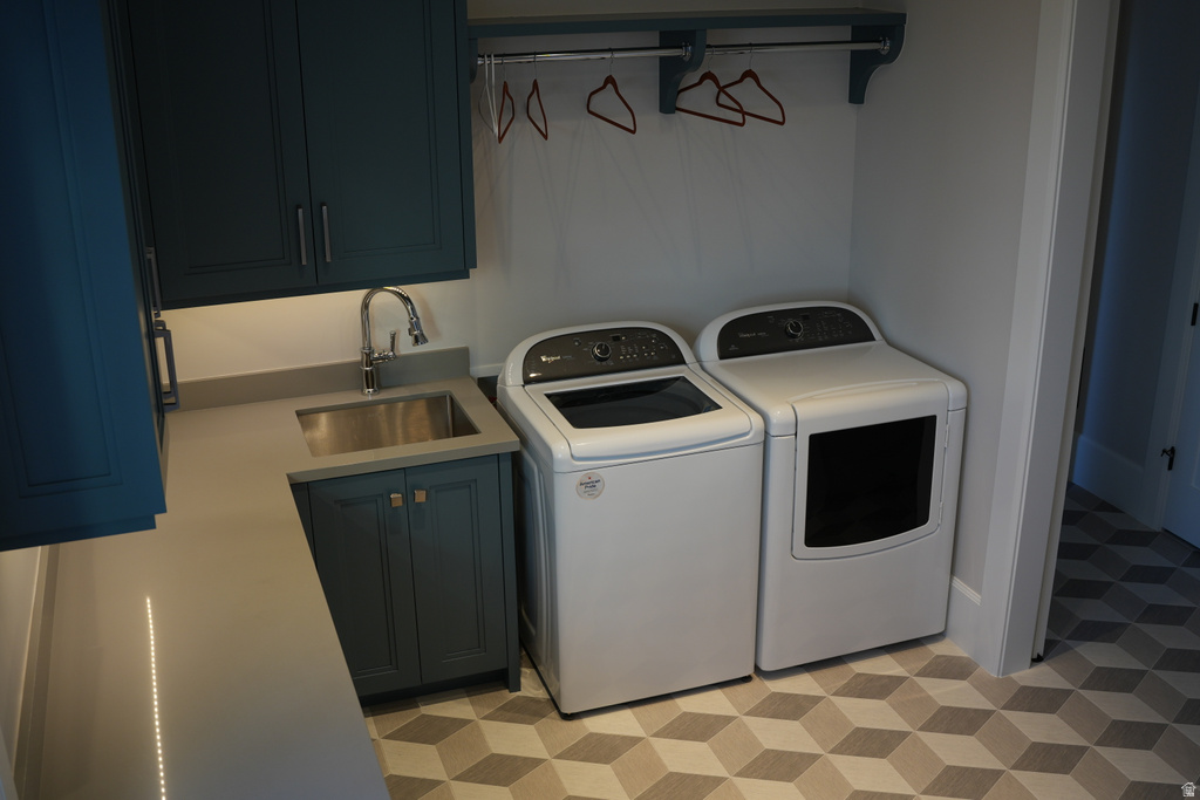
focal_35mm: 36
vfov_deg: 36.9
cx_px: 600
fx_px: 1200
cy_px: 400
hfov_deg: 53.1
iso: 125
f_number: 2.8
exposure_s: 1/80
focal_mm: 24
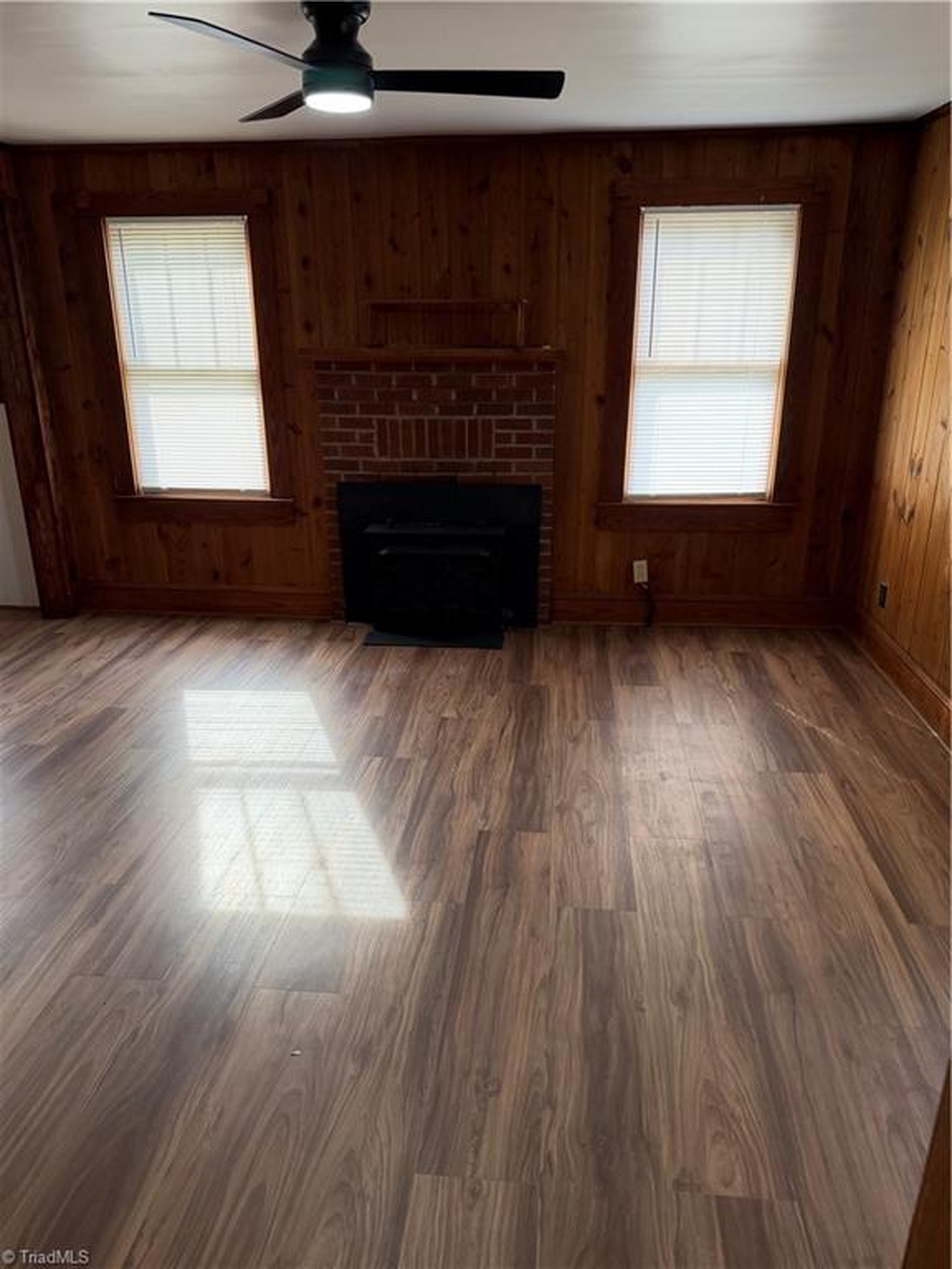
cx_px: 476
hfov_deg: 56.8
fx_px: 880
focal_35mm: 24
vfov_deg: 71.6
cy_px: 634
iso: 200
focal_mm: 6.76
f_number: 1.78
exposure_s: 1/105
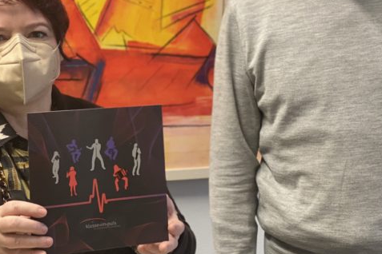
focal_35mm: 87
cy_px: 32
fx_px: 923
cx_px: 195
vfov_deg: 15.5
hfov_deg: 23.4
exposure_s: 1/100
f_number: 2
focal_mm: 6
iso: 250
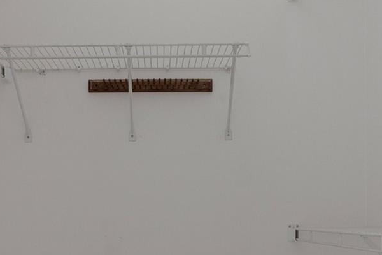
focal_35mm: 48
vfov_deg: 27.2
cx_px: 154
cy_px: 224
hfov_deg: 40.9
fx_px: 509
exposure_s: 1/1.43
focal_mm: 12
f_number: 8
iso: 250
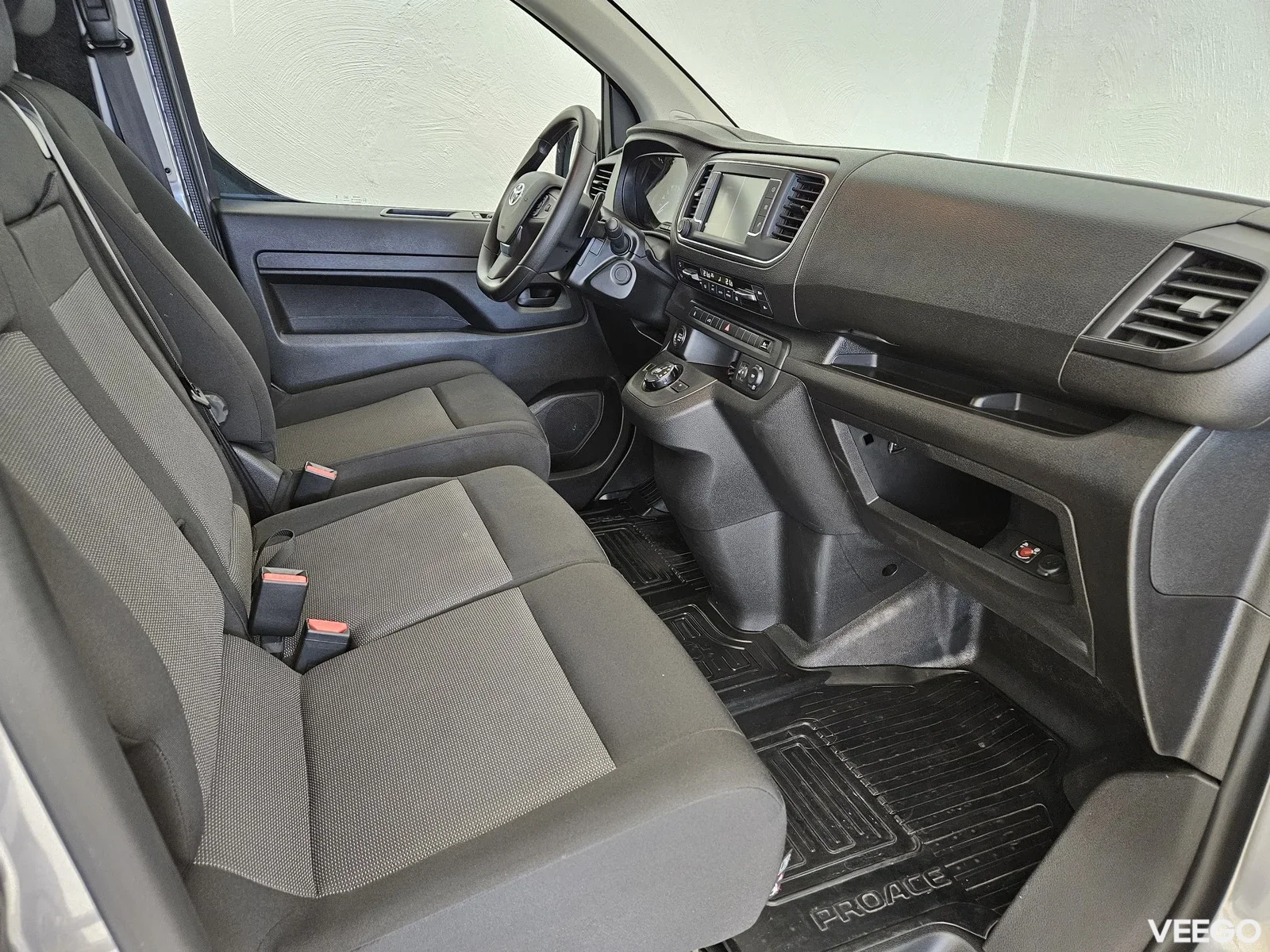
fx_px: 844
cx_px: 635
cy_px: 476
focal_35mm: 23
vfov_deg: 58.9
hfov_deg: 73.9
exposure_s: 1/100
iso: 500
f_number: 1.8
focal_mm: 5.4
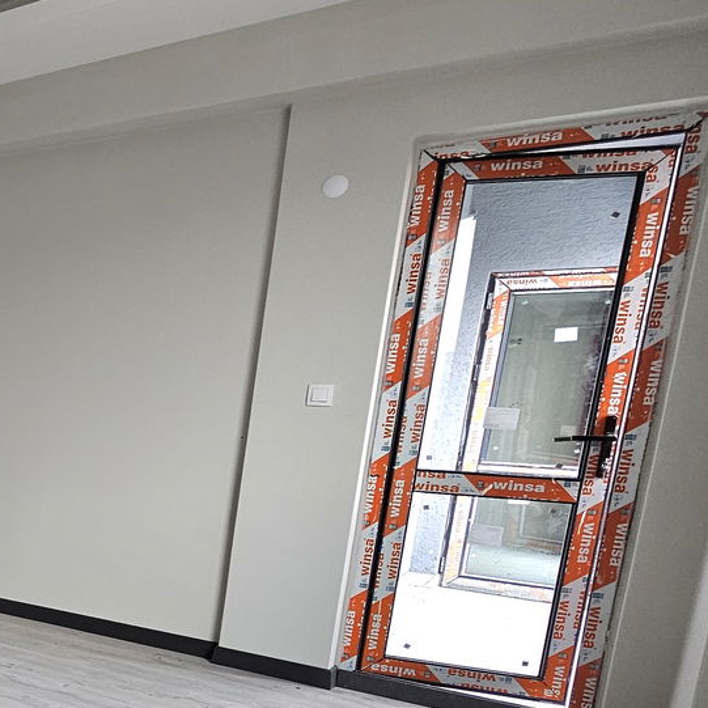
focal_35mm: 34
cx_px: -242
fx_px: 787
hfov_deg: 33.3
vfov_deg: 46.2
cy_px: 554
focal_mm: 2.2
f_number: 2.2
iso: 100
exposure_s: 1/60.2
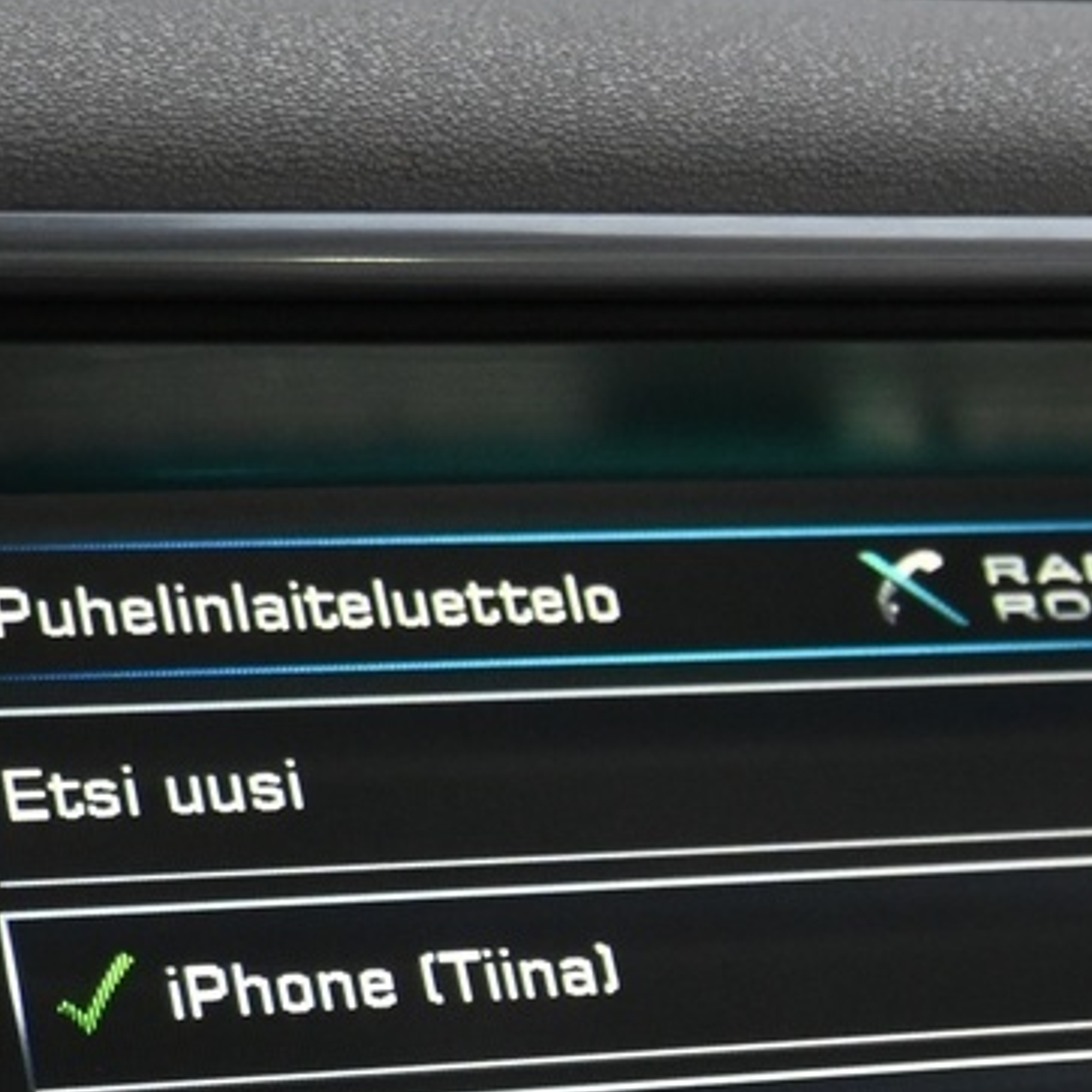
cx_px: 776
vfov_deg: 13.7
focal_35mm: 125
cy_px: 1155
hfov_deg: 13.9
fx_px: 4461
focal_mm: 22
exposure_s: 1/40
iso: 1400
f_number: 4
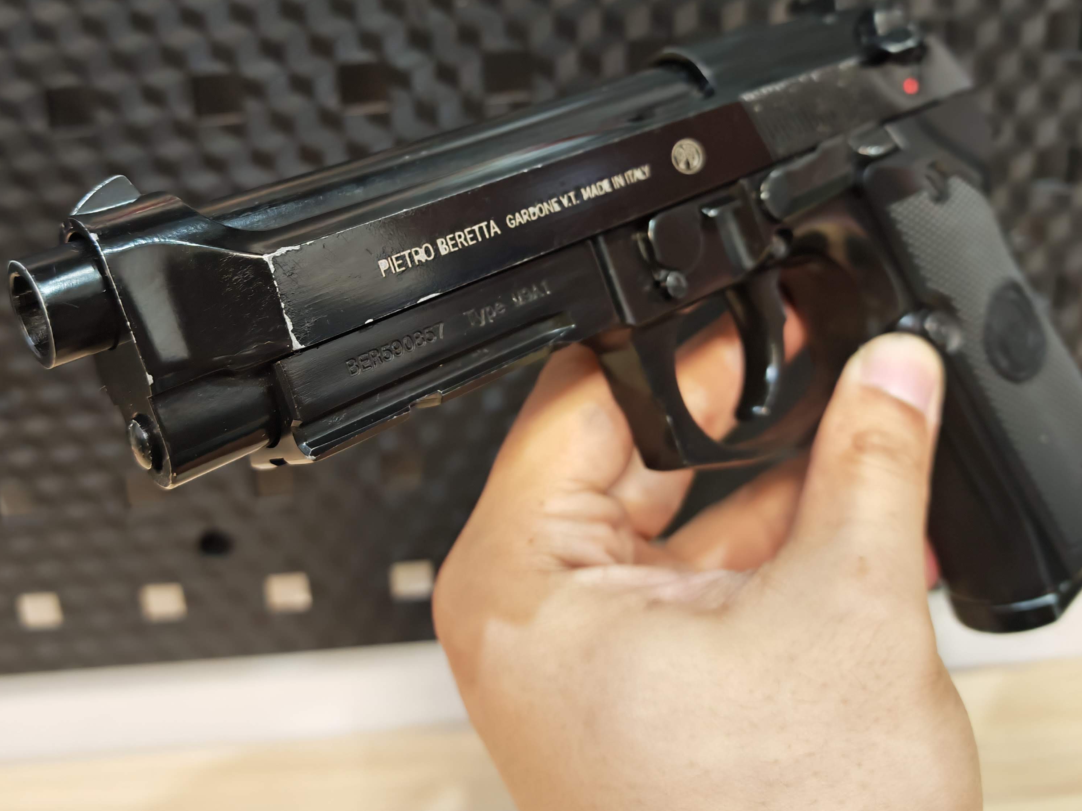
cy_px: 264
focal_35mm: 33
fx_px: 1031
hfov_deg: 55.1
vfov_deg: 42.3
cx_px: 456
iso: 500
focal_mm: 6.83
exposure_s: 1/50
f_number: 2
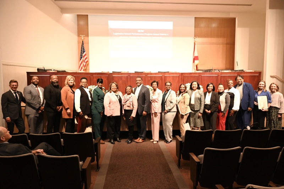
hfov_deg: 73.8
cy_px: 94
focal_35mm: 24
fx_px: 189
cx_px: 142
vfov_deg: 53.1
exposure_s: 1/100
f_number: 5
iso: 4000
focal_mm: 24
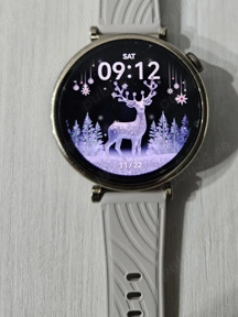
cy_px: 101
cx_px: 155
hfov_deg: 43.6
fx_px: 293
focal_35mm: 32
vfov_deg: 55.4
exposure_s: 1/101
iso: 640
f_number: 1.8
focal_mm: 5.4
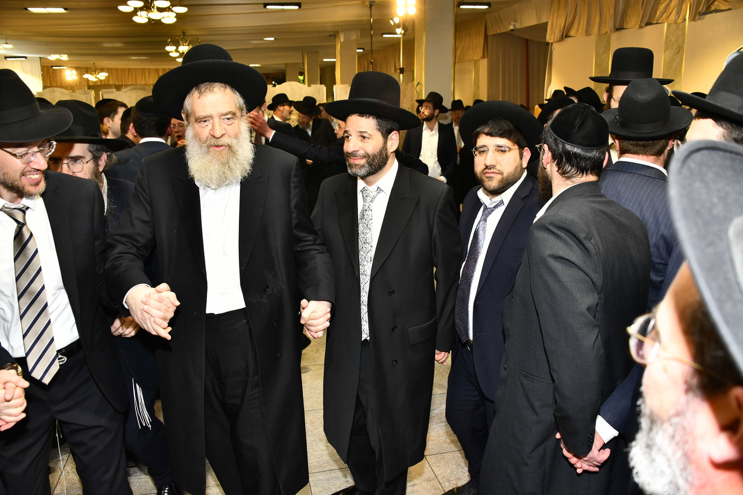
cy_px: 248
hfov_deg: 65.5
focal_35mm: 28
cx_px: 372
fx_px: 578
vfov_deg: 46.4
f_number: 5.6
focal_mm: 28
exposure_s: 1/250
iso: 800
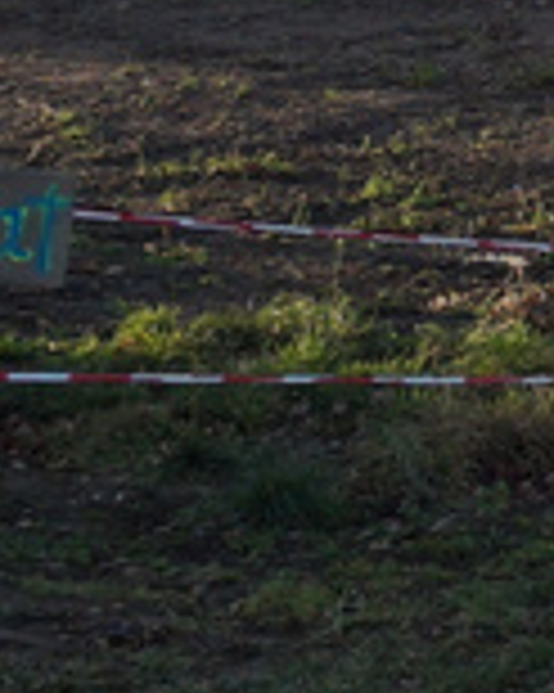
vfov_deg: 6.0
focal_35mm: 296
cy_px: -1490
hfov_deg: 4.4
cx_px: 2860
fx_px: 6073
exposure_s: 1/200
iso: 100
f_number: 7.1
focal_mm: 20
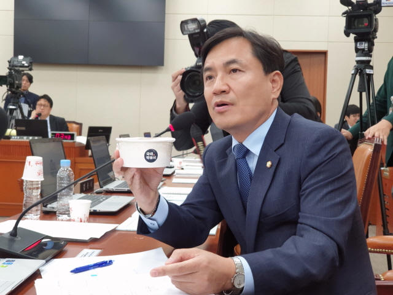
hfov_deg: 36.8
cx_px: 196
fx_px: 590
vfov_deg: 28.0
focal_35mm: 52
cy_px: 148
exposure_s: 1/30
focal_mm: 6
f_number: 2.4
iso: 80
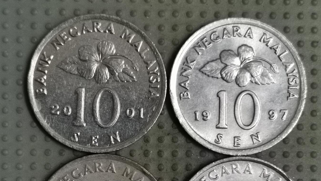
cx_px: 161
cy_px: 169
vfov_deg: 15.7
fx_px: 647
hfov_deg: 27.9
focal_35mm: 76
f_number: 1.8
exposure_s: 1/30
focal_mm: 4.75
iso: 250
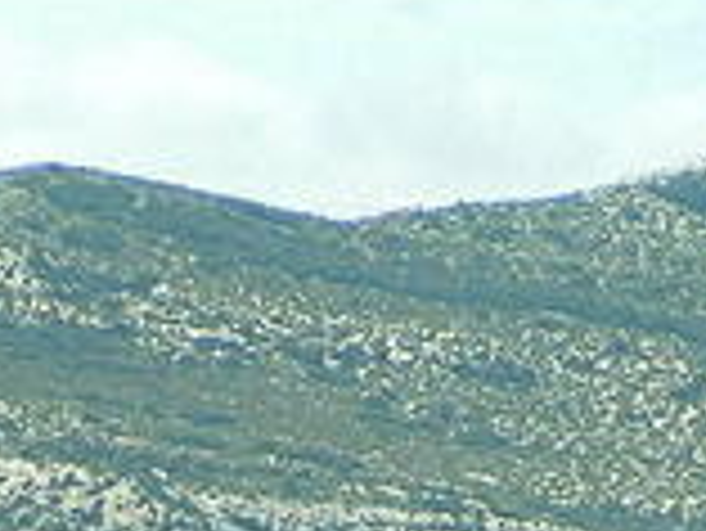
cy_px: 1112
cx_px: 733
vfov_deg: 2.0
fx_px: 15349
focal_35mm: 752
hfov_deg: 2.6
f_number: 5
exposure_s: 1/250
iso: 50
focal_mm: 25.1
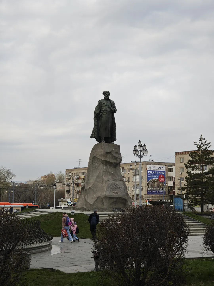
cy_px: 143
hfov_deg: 24.4
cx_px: 107
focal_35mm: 60
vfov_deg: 32.2
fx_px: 495
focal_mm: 9
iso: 50
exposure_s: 1/112
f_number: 2
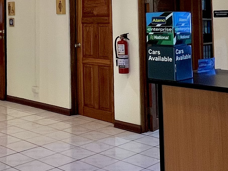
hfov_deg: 32.6
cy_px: -6
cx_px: 56
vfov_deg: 24.0
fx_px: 382
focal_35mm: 58
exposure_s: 1/60
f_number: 1.8
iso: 125
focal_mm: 1.57
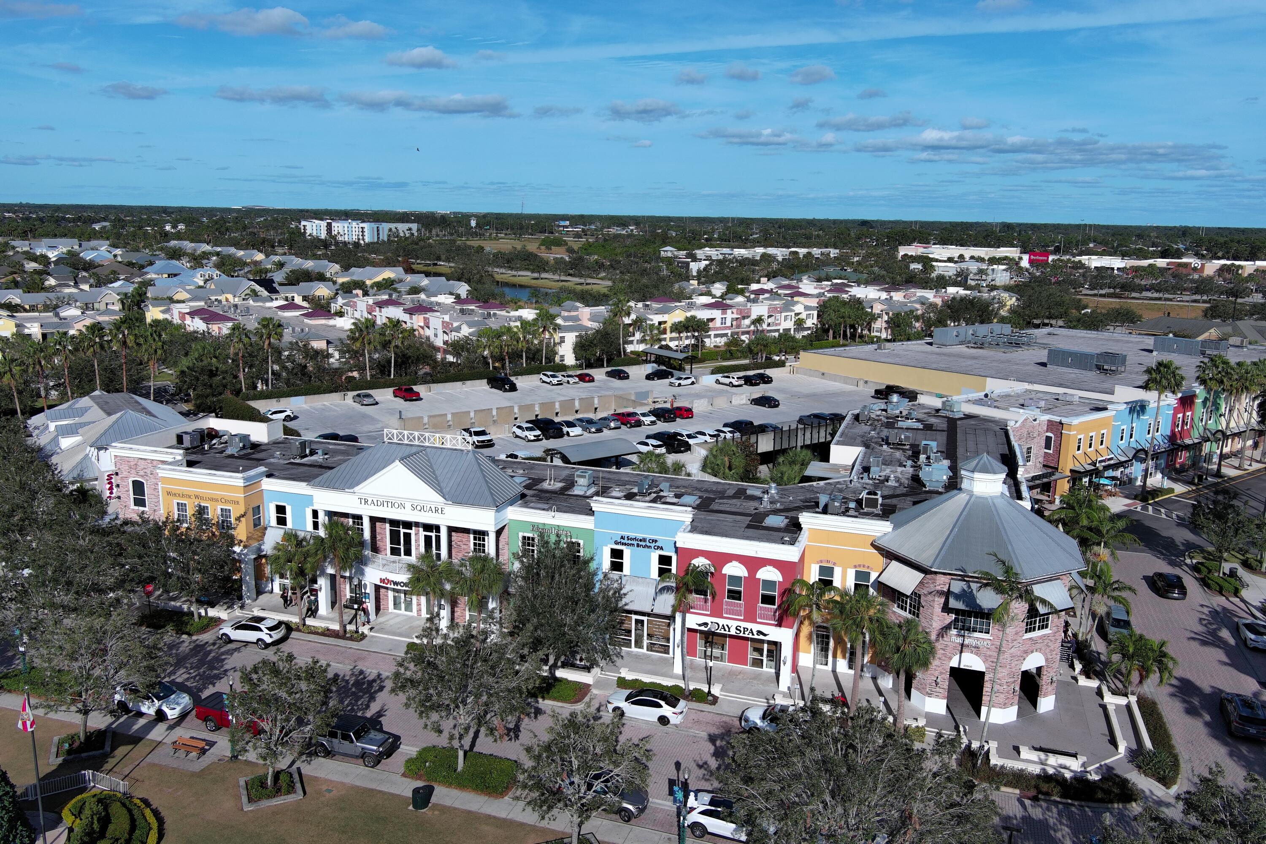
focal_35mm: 29
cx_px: 633
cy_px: 422
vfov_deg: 45.0
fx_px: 1020
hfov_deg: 63.7
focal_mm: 10.57
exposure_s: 1/2755
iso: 102
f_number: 2.8
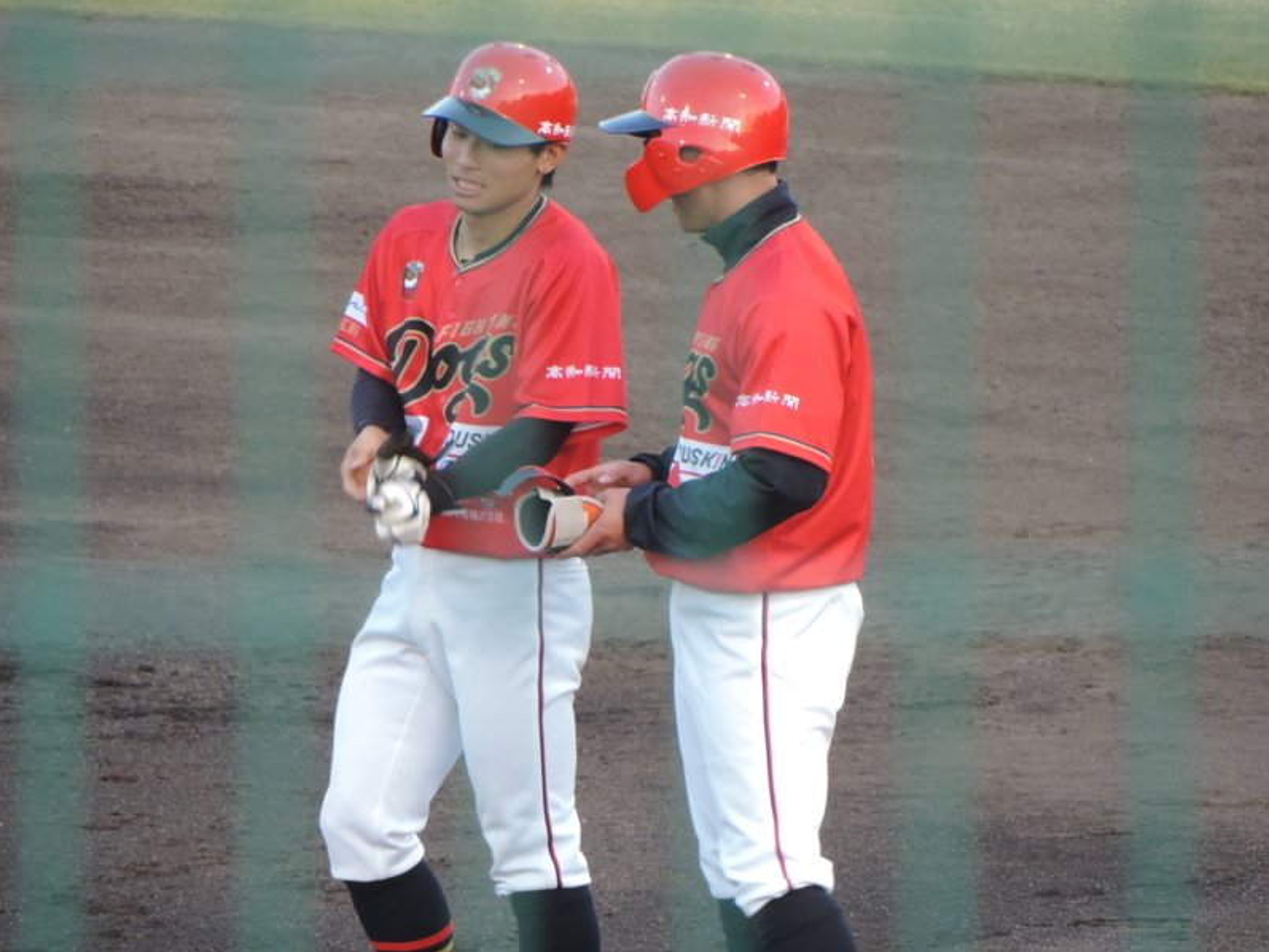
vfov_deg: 1.9
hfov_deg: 2.5
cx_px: 634
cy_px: 476
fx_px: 29442
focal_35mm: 803
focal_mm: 142.6
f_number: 5.2
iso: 500
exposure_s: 1/100
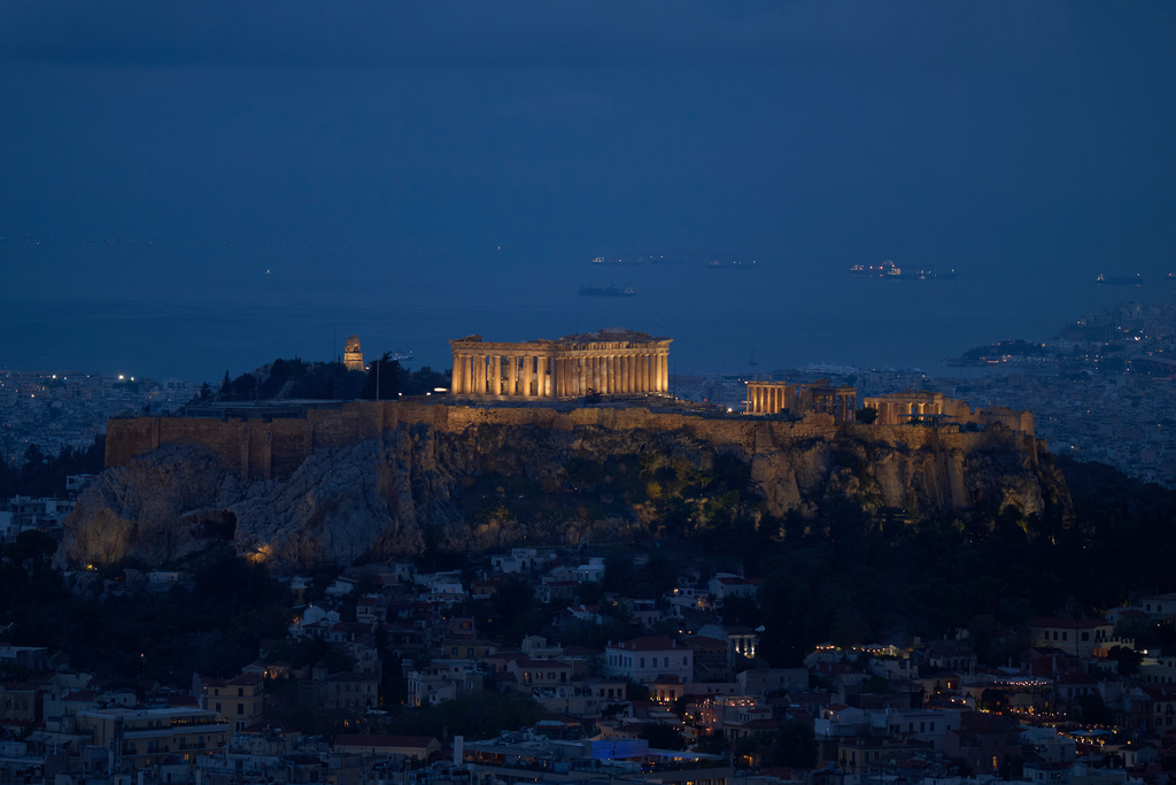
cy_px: 392
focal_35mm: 202
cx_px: 588
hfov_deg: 10.2
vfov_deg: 6.8
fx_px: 6599
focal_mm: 135
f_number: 1.8
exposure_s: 1/40
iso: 200
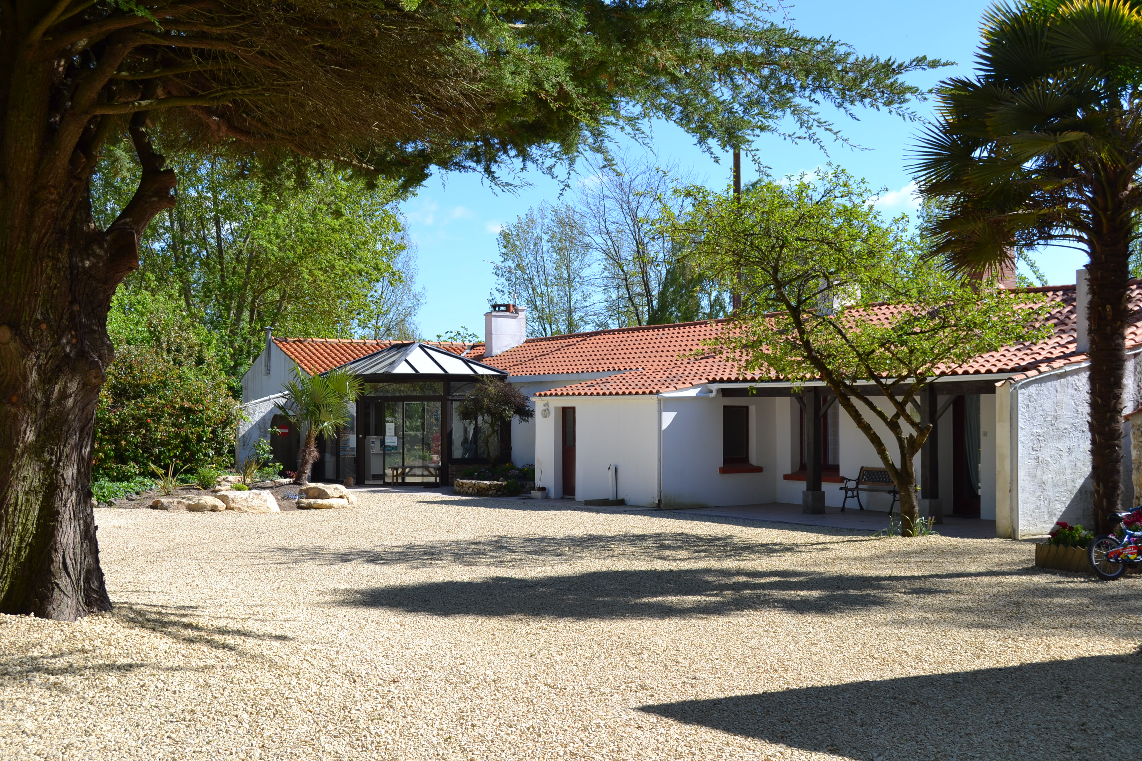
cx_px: 571
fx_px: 1237
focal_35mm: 39
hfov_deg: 49.6
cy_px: 380
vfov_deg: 34.2
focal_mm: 26
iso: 100
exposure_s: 1/200
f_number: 7.1
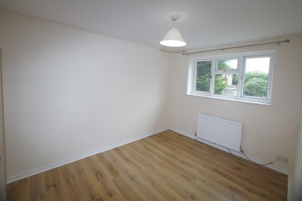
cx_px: 151
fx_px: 126
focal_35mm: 15
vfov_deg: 77.3
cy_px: 100
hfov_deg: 100.4
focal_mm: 10
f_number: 4
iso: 800
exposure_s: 1/160
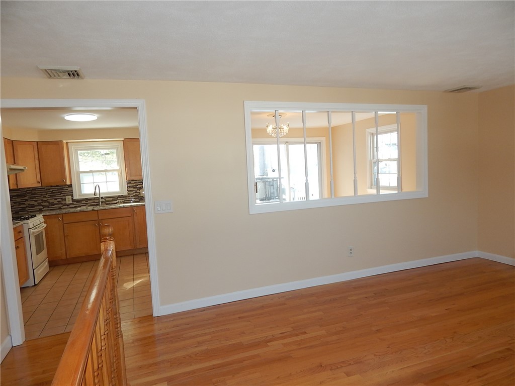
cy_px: 193
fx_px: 342
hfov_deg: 73.9
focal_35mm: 23
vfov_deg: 58.9
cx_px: 258
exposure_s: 1/100
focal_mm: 4
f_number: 3
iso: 125
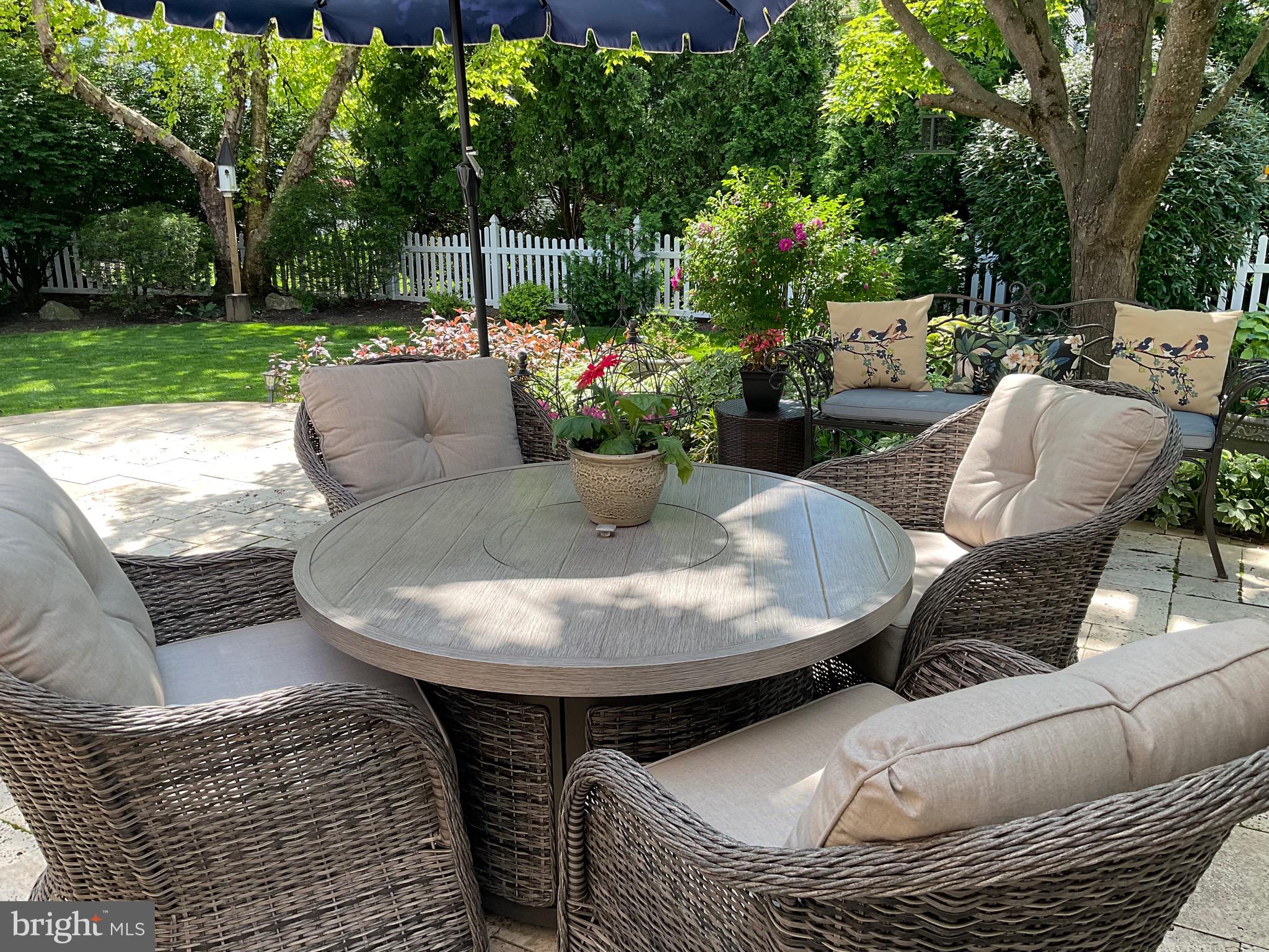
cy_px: 476
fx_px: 1063
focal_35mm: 29
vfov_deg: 48.2
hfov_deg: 61.7
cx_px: 634
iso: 16
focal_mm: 3
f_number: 1.8
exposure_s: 1/251
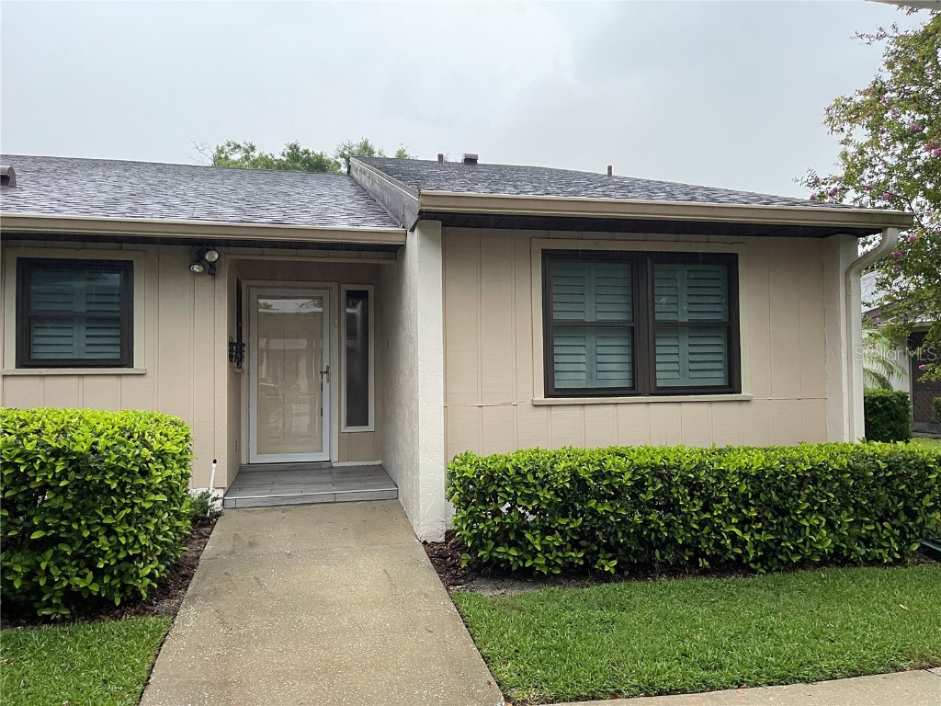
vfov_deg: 53.1
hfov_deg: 67.3
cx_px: 470
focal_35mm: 26
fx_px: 707
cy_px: 353
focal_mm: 5.1
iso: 400
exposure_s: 1/60
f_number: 1.6
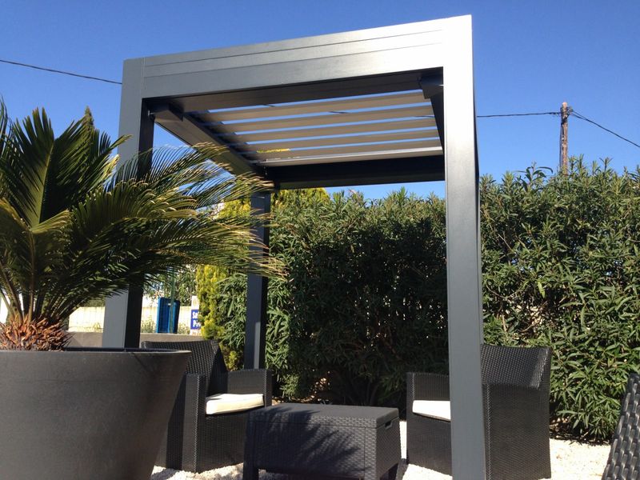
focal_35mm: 33
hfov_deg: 55.4
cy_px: 240
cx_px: 320
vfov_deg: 42.9
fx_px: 610
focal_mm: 4.13
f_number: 2.4
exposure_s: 1/951
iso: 50
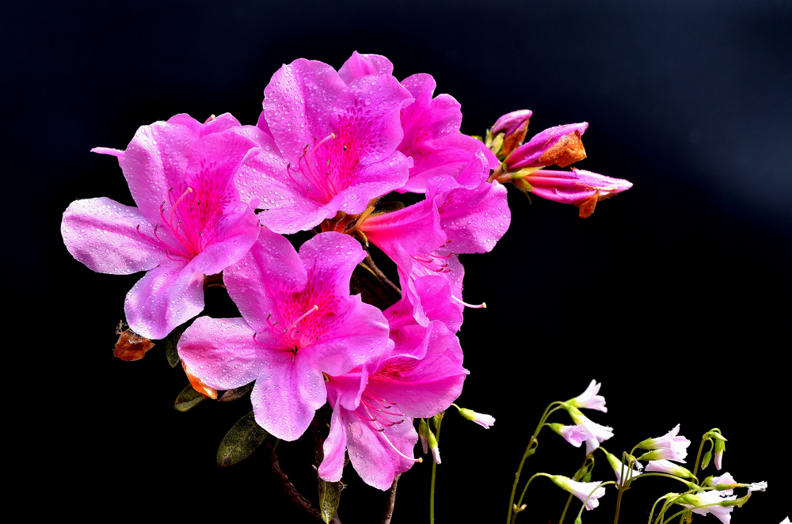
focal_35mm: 135
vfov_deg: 10.1
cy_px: 262
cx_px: 396
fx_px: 2963
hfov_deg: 15.2
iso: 100
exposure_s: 1/80
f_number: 11
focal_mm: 90
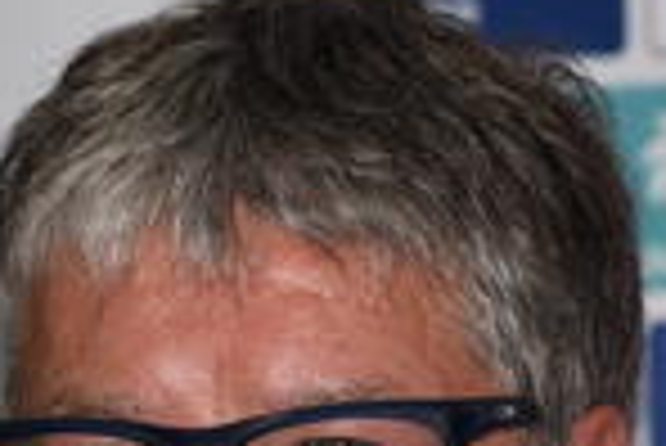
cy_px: 478
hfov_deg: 3.3
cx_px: 392
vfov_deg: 2.2
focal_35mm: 633
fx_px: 11722
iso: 250
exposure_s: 1/250
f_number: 5.6
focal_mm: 130
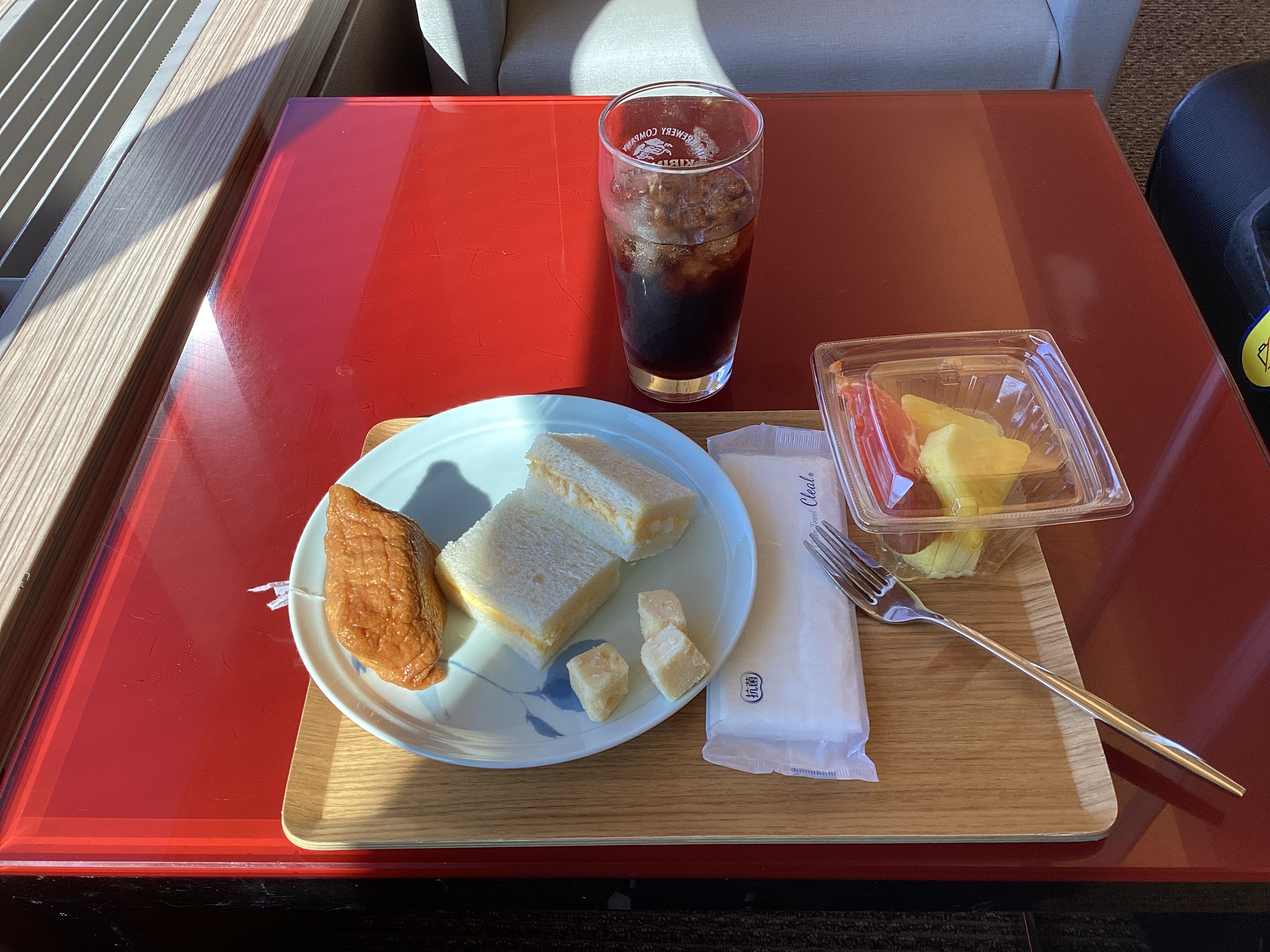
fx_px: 1137
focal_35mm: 31
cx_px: 635
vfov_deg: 45.4
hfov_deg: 58.4
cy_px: 476
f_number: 2.4
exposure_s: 1/100
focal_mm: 3.3
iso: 25
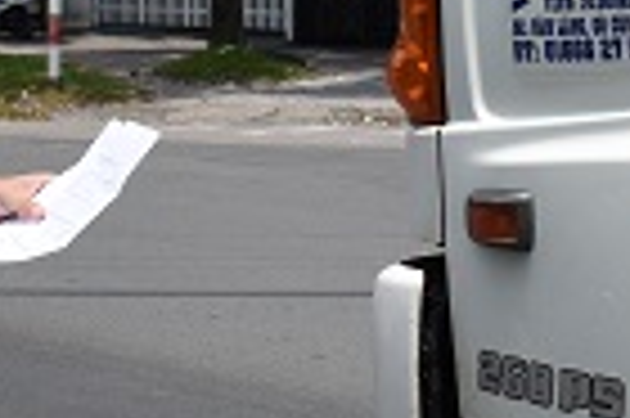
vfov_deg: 11.4
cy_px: -171
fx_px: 2028
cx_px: 536
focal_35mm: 116
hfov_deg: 17.5
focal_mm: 18
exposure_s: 1/320
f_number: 9
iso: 100
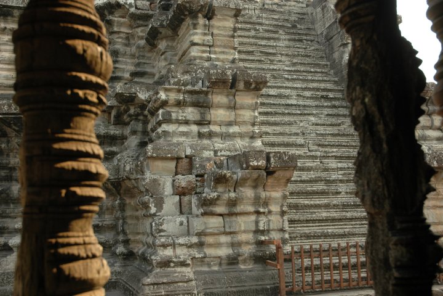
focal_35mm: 40
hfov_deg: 47.9
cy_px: 148
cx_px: 222
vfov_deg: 33.0
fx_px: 498
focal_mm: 27
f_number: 5.6
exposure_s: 1/125
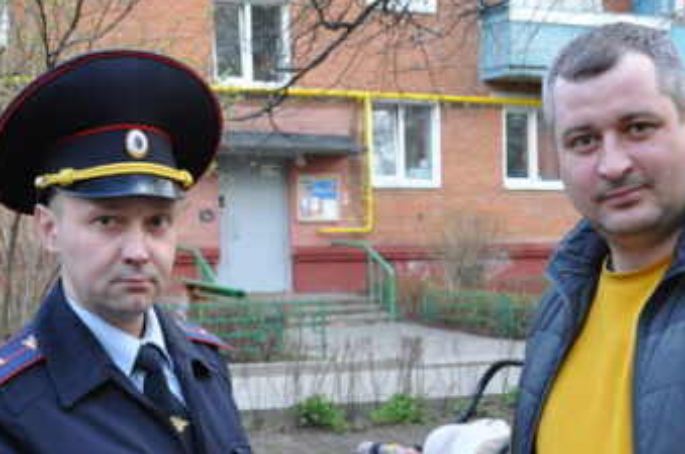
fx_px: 1406
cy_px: 359
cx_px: 372
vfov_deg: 18.2
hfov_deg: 27.4
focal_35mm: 74
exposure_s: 1/100
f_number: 5
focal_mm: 24
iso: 400
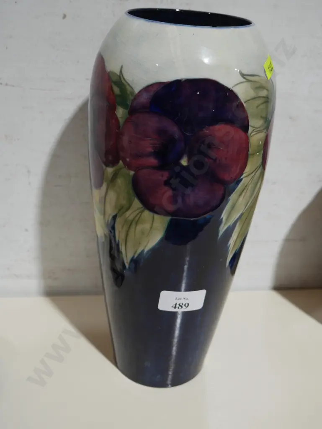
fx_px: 520
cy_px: 214
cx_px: 161
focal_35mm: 42
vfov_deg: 44.8
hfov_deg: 34.4
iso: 500
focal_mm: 21
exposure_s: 1/60
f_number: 4.6
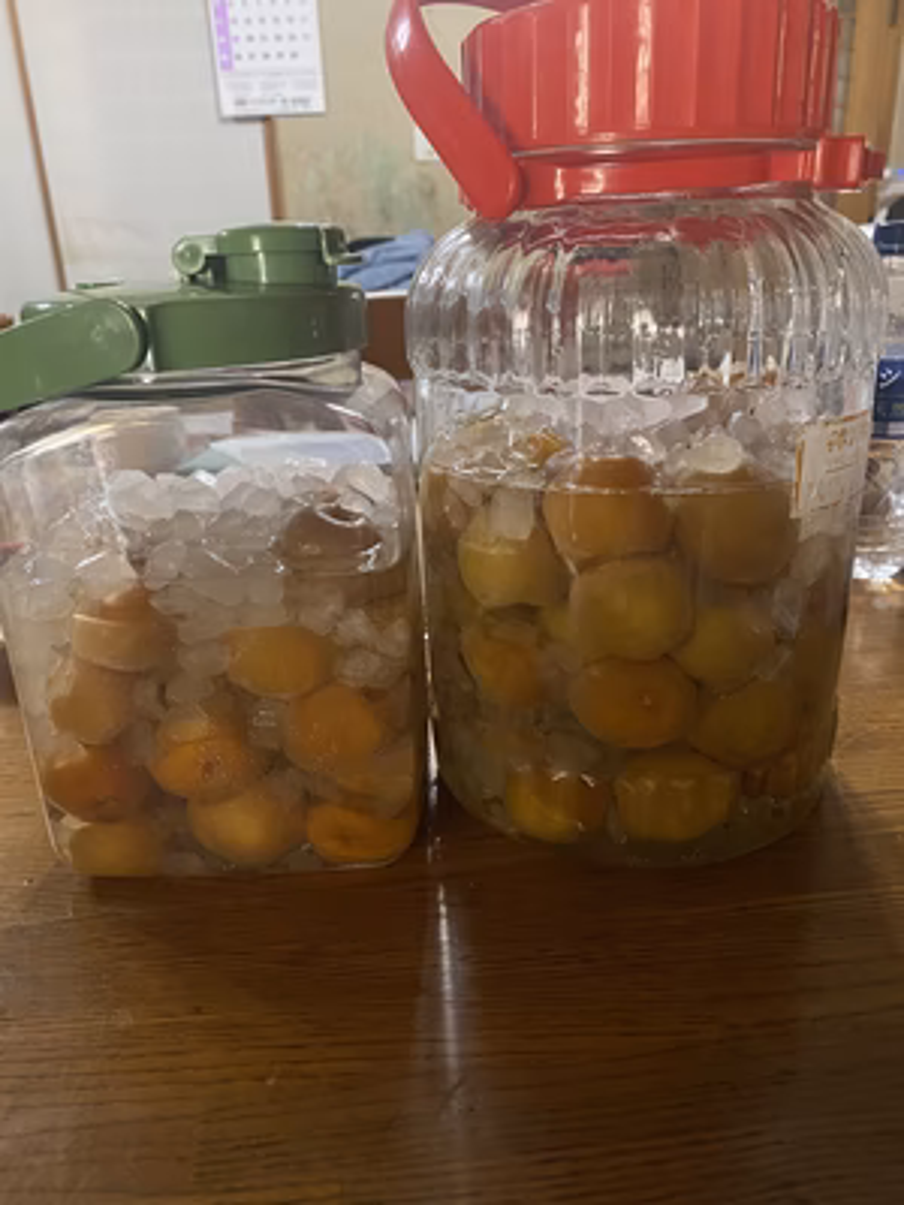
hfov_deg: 53.1
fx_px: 905
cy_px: 602
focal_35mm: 26
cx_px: 452
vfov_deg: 67.3
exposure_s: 1/33
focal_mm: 4.25
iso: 400
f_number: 1.8
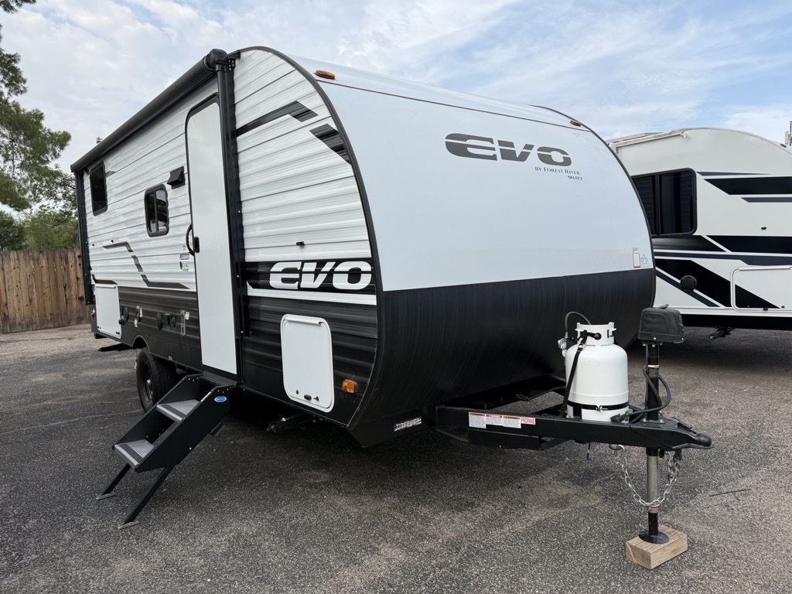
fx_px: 549
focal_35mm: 24
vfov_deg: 56.8
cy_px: 297
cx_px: 396
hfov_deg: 71.6
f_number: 1.78
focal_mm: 6.76
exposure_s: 1/2907
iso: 80
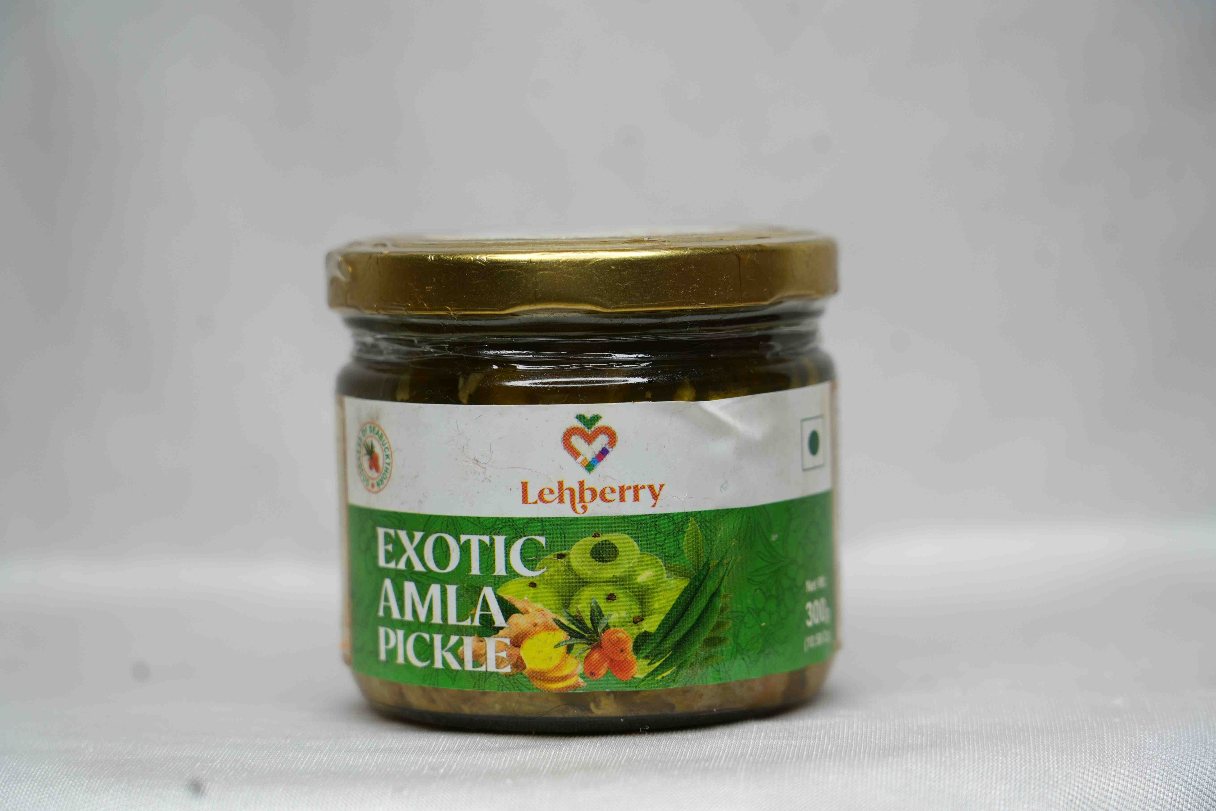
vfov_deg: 13.8
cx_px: 608
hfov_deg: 20.6
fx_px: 3344
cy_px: 406
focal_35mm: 99
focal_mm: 99
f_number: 5
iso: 250
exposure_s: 1/80
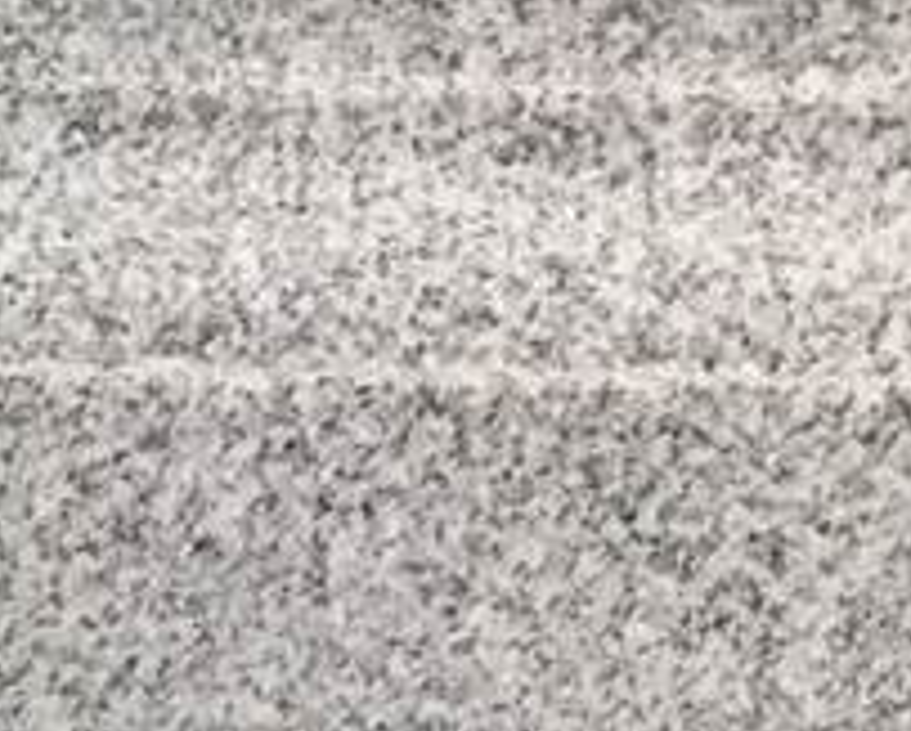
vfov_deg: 10.5
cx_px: -965
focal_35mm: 134
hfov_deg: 12.5
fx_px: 3618
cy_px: 1496
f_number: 2.4
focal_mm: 3.3
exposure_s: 1/100
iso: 40
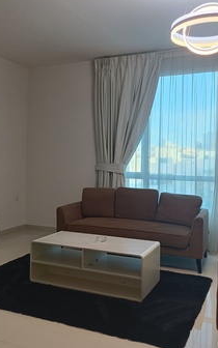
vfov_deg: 54.0
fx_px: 342
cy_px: 171
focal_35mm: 36
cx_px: 91
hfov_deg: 35.3
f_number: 1.7
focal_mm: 4.7
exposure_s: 1/50
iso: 470
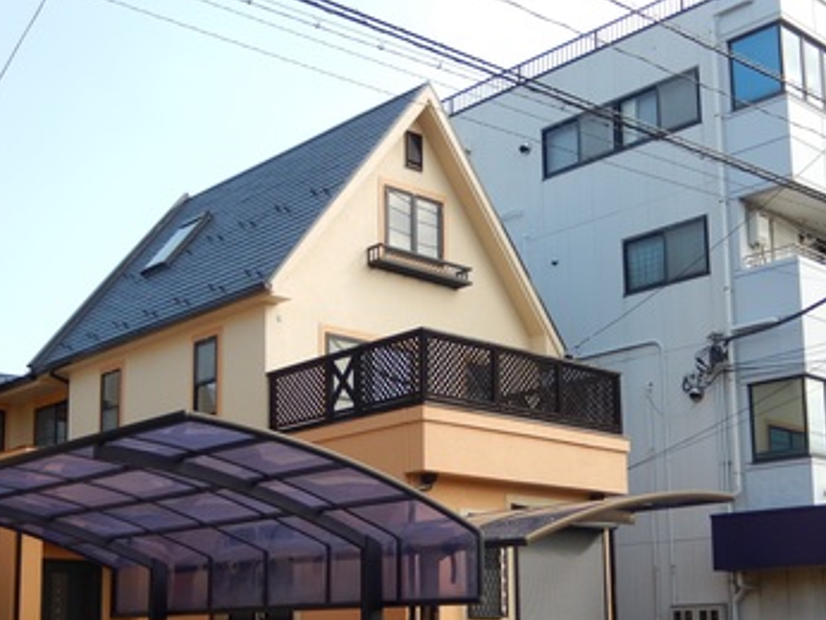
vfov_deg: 27.8
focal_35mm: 52
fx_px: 1242
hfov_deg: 36.8
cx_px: 375
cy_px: 440
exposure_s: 1/400
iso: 125
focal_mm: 6.5
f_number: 4
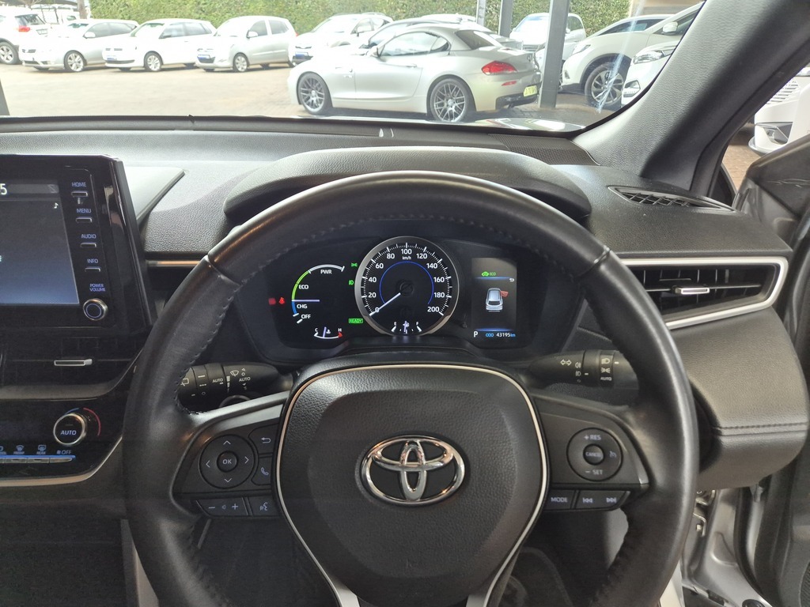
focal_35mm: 23
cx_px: 405
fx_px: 538
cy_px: 304
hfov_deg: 73.9
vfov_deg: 58.9
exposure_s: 1/180
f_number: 1.8
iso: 250
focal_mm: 5.4
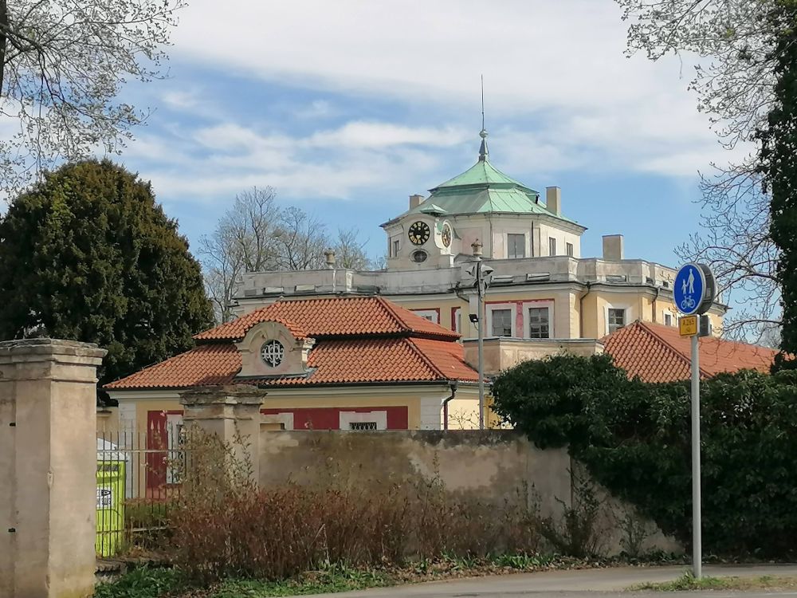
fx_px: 1819
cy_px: 299
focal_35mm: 79
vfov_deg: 18.7
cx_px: 398
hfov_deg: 24.7
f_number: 1.8
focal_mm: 4.75
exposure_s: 1/1520
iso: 50
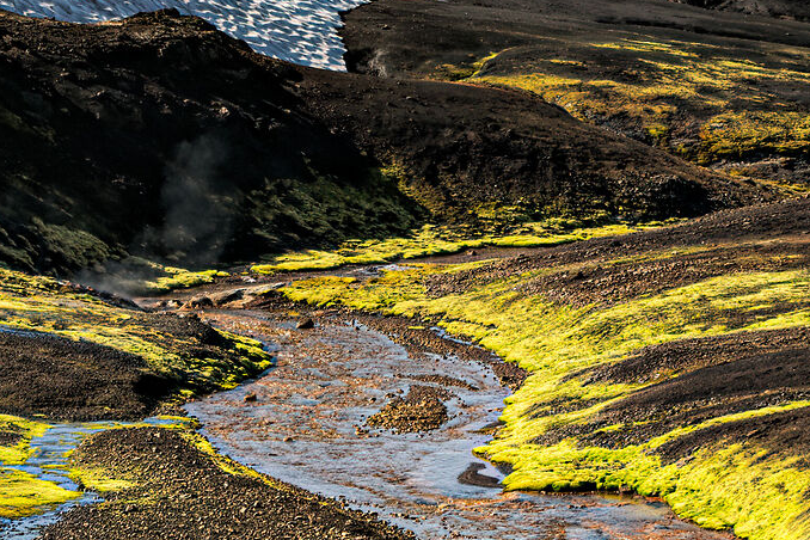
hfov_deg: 6.8
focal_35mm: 301
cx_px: 750
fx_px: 6772
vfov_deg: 4.6
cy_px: 23
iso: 64
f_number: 4
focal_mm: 31.46
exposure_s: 1/500
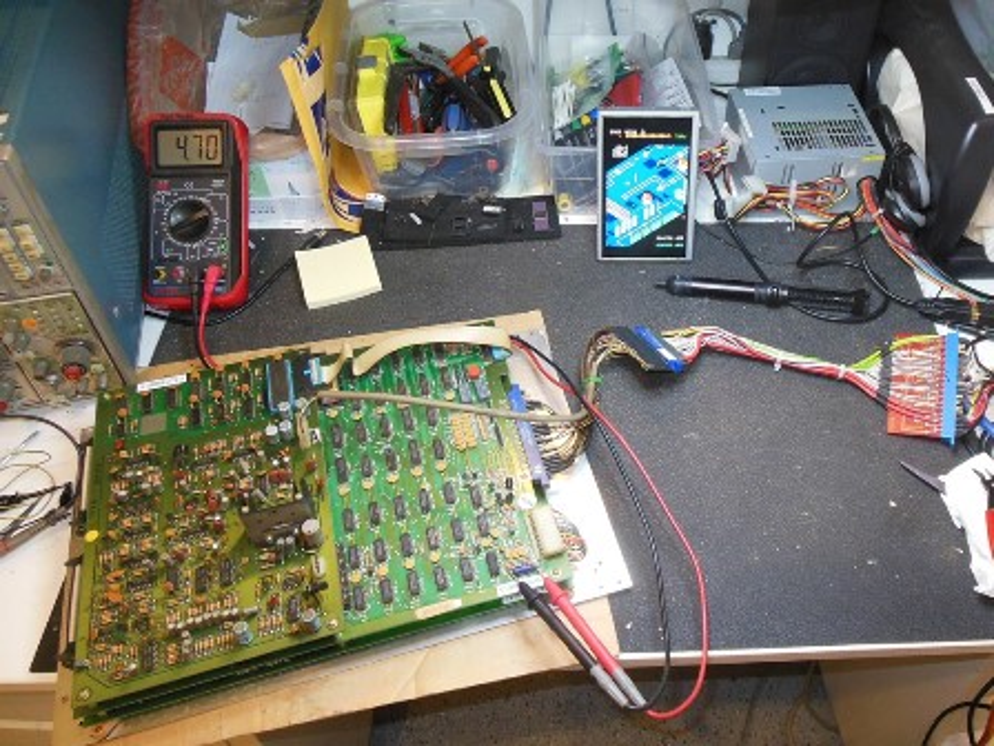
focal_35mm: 25
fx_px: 718
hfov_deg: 69.4
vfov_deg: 54.9
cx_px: 497
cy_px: 373
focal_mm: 4.5
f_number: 3.2
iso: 400
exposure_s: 1/30
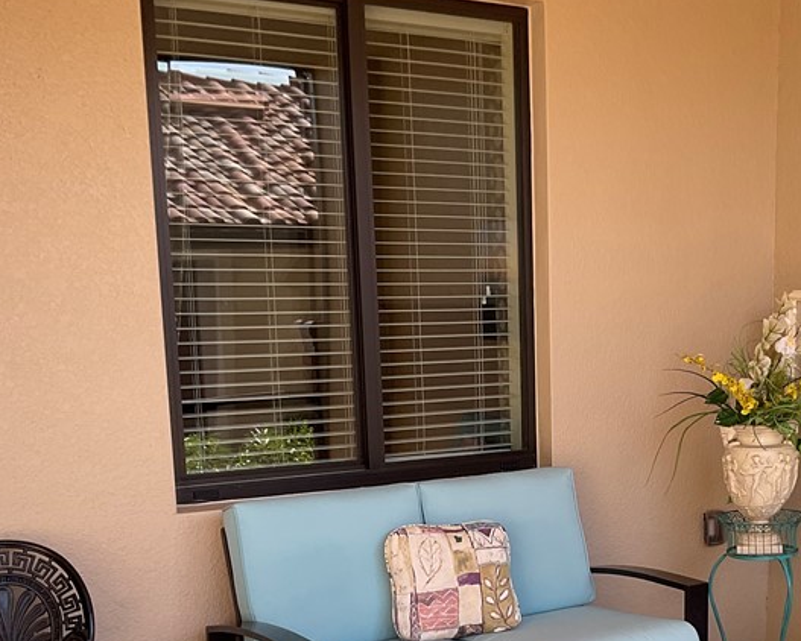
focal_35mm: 55
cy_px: 516
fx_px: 1304
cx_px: 584
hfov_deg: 33.6
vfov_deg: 27.1
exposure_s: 1/122
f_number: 1.8
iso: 25
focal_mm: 3
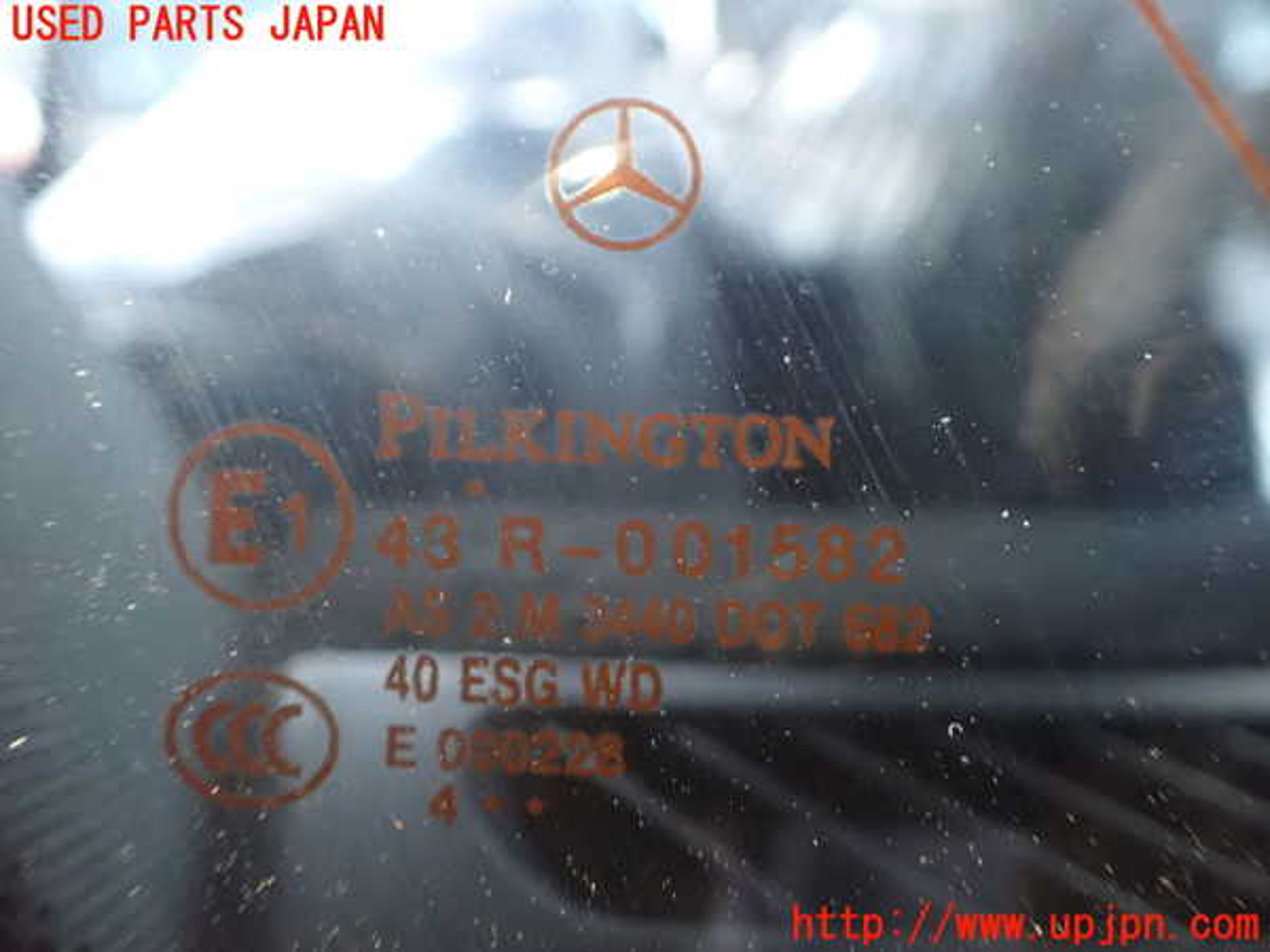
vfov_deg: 46.8
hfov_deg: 60.0
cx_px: 635
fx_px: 1101
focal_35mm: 30
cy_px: 476
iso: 1600
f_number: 2.3
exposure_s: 1/20
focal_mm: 5.4
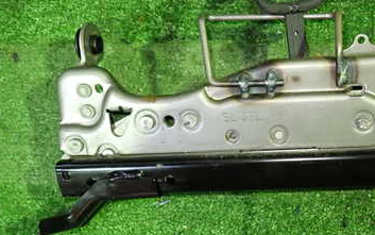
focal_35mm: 45
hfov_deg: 42.8
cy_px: 129
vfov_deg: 28.6
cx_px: 288
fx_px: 460
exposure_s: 1/30
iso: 500
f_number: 2
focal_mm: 4.5
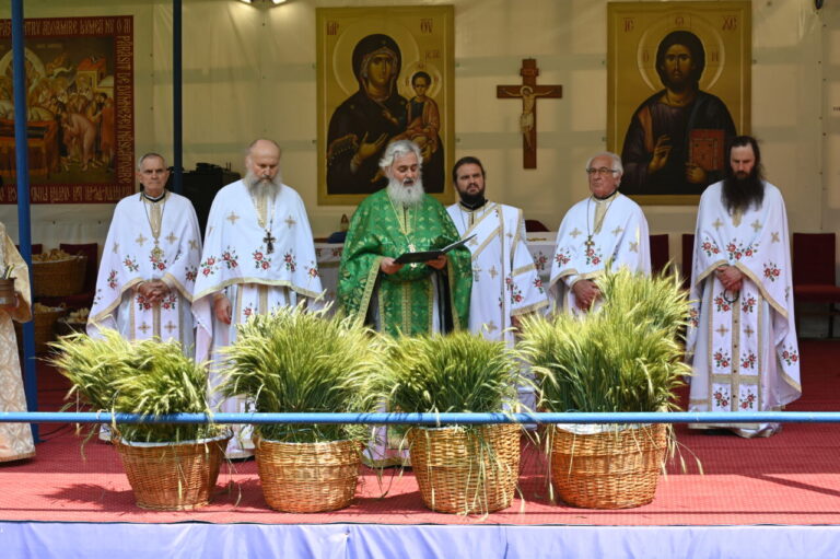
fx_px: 1632
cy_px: 280
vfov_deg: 19.4
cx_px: 420
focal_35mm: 70
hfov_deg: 28.9
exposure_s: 1/50
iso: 160
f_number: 13
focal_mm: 70
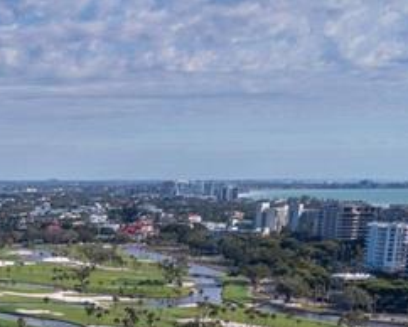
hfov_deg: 15.6
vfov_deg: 12.9
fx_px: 1341
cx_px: -243
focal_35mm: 111
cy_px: 544
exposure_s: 1/800
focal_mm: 10.26
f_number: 6.3
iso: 100
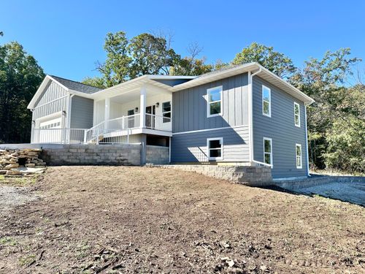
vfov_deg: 56.8
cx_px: 182
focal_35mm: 24
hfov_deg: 71.6
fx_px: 253
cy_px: 137
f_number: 1.78
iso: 80
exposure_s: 1/2353
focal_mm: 6.86
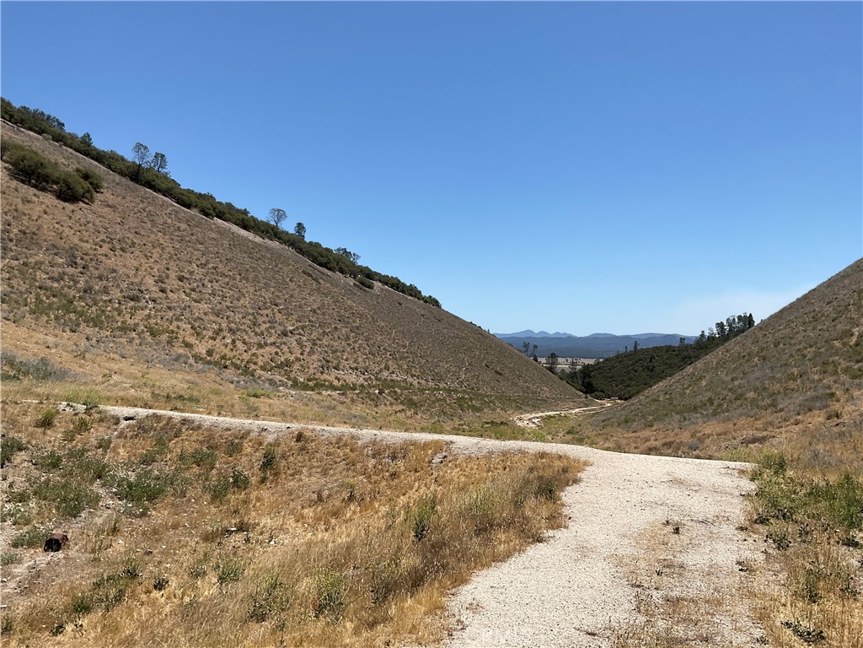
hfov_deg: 61.7
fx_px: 723
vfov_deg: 48.2
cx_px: 432
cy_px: 324
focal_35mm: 29
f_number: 1.8
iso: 20
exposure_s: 1/3322
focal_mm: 3
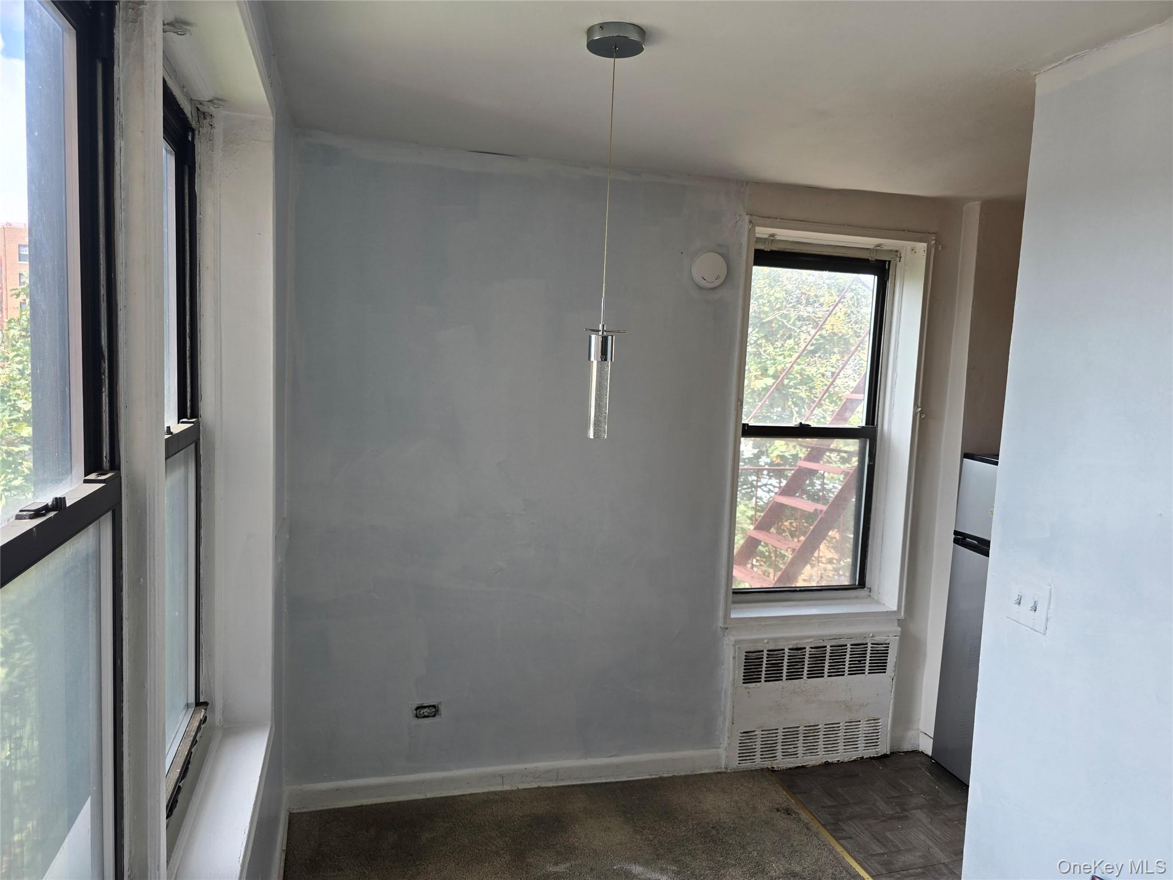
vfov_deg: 58.9
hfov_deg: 73.9
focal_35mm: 23
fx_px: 779
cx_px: 586
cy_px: 440
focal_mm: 6.3
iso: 40
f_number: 1.7
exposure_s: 1/180
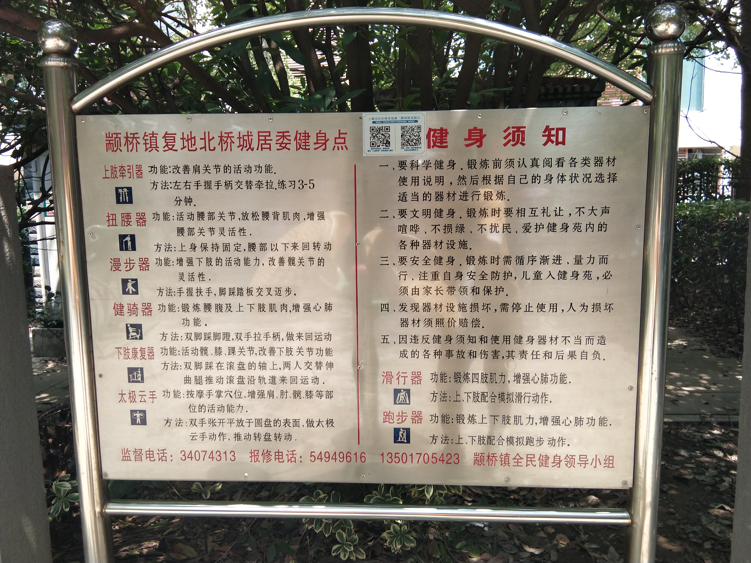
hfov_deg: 58.4
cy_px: 282
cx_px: 376
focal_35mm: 31
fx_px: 673
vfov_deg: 45.4
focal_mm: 3.69
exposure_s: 1/136
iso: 50
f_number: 2.2
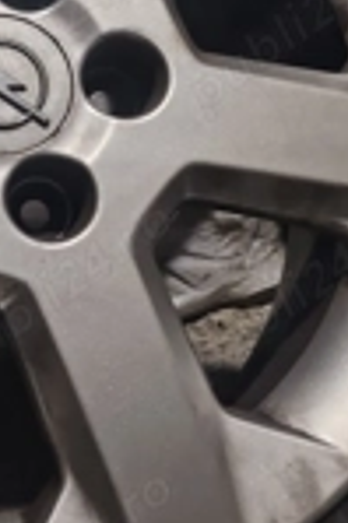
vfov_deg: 29.2
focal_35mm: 67
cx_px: -67
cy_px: 81
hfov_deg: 19.1
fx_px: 974
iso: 2447
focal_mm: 5.25
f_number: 1.75
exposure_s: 1/100
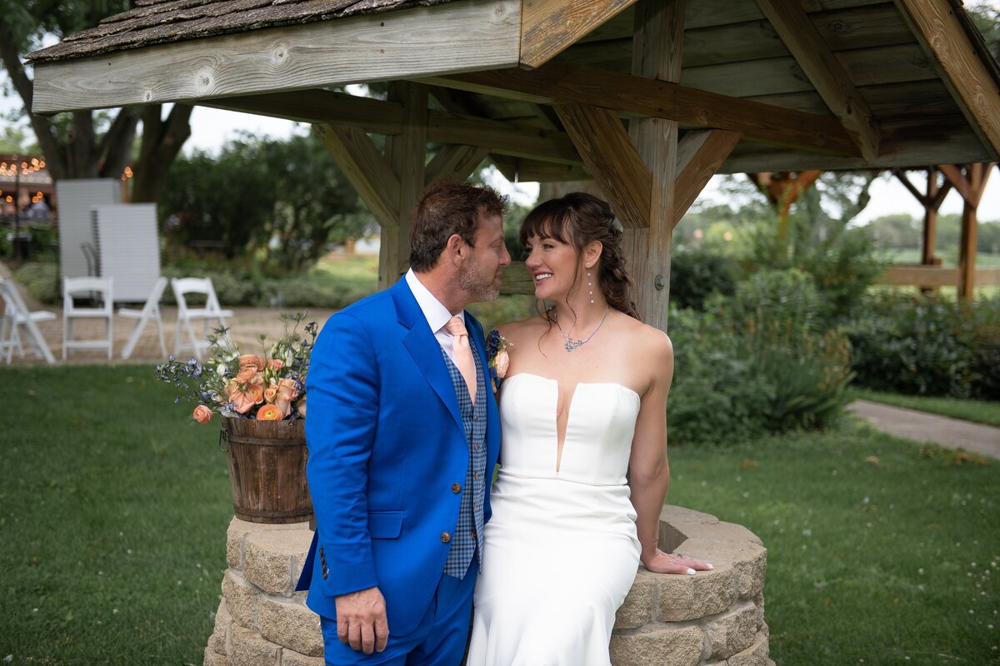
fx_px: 1444
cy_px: 333
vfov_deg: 26.0
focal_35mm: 52
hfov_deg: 38.2
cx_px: 500
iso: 125
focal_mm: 52
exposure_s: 1/250
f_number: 2.8
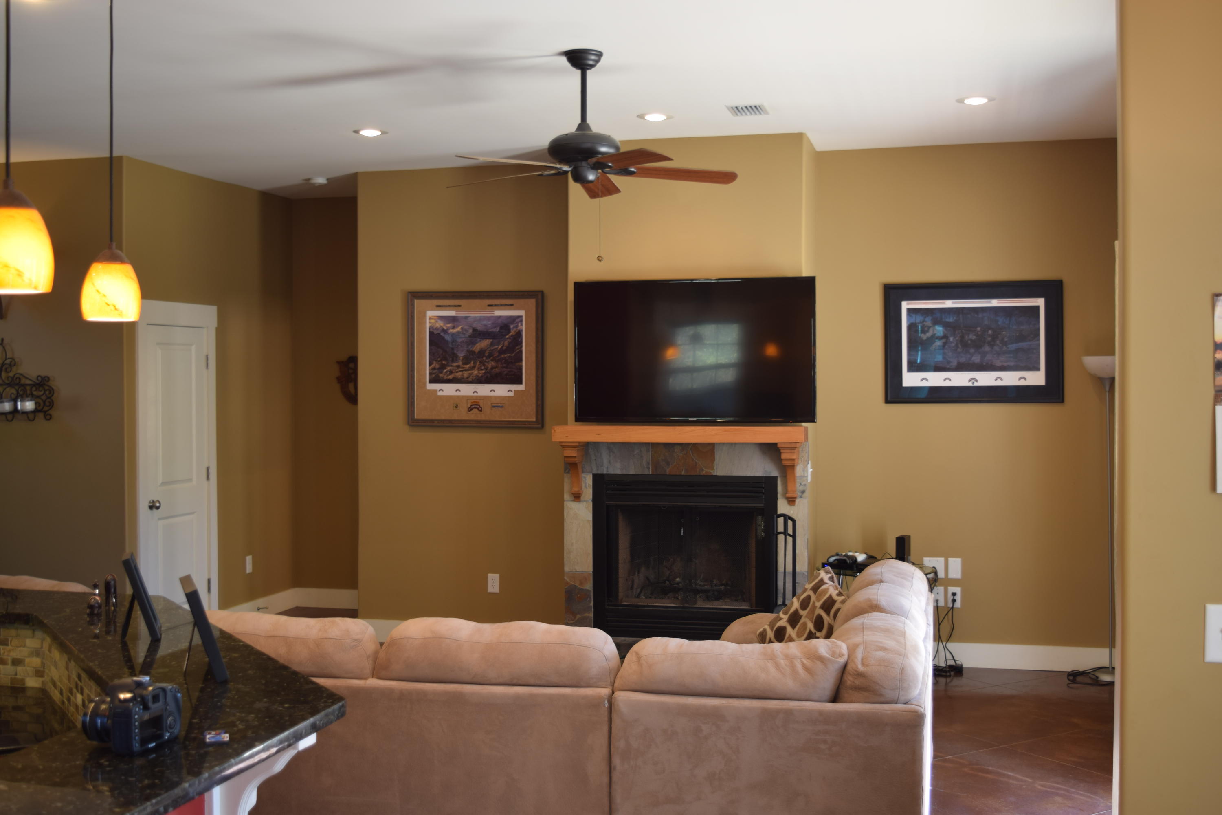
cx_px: 611
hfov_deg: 46.4
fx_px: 1426
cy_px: 408
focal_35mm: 42
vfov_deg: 31.9
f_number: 4.2
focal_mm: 28
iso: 100
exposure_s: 1/10
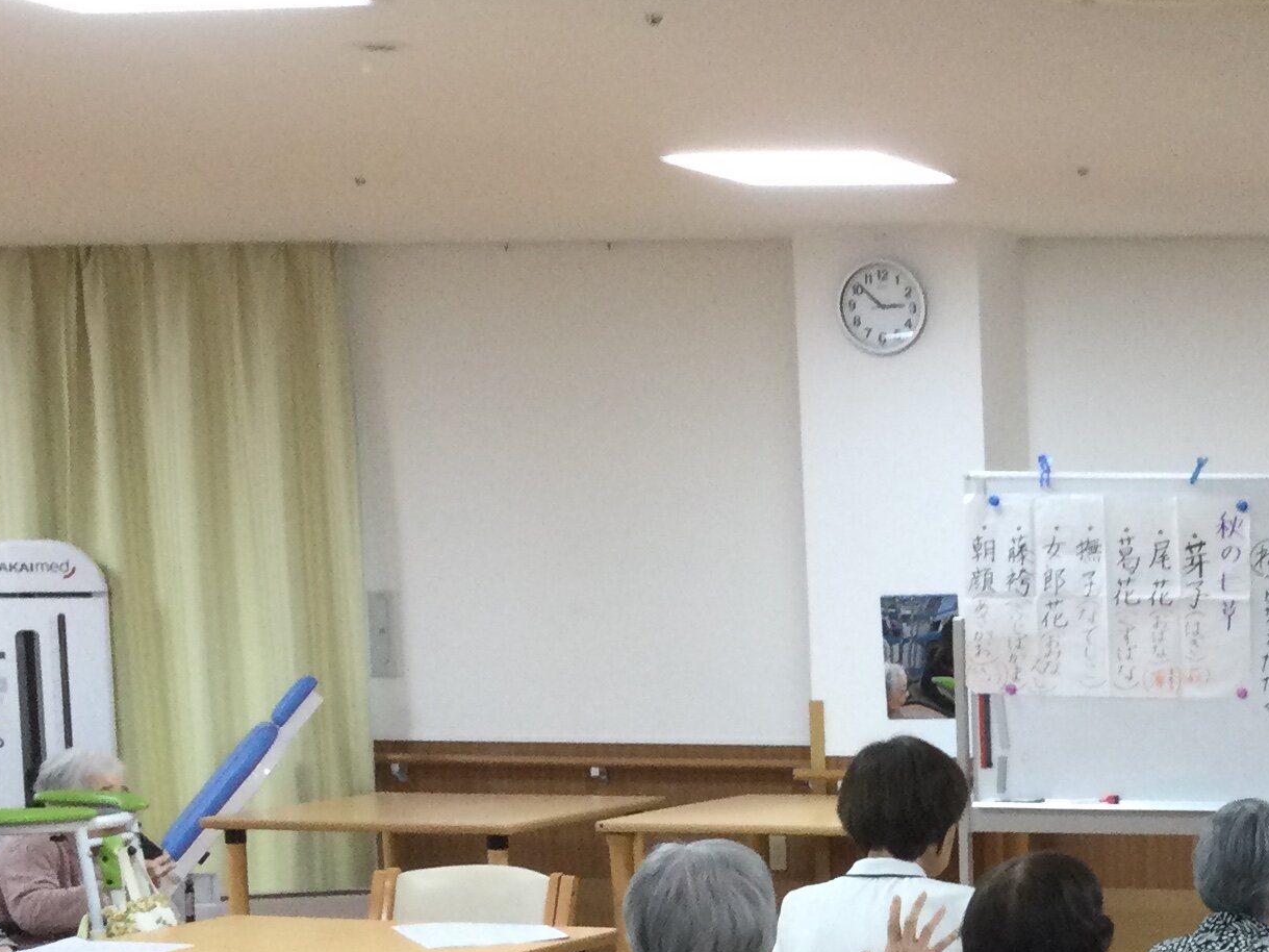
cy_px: 904
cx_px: 1575
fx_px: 3042
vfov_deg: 17.4
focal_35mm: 83
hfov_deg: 21.6
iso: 50
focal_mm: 3.3
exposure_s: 1/30
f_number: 2.4
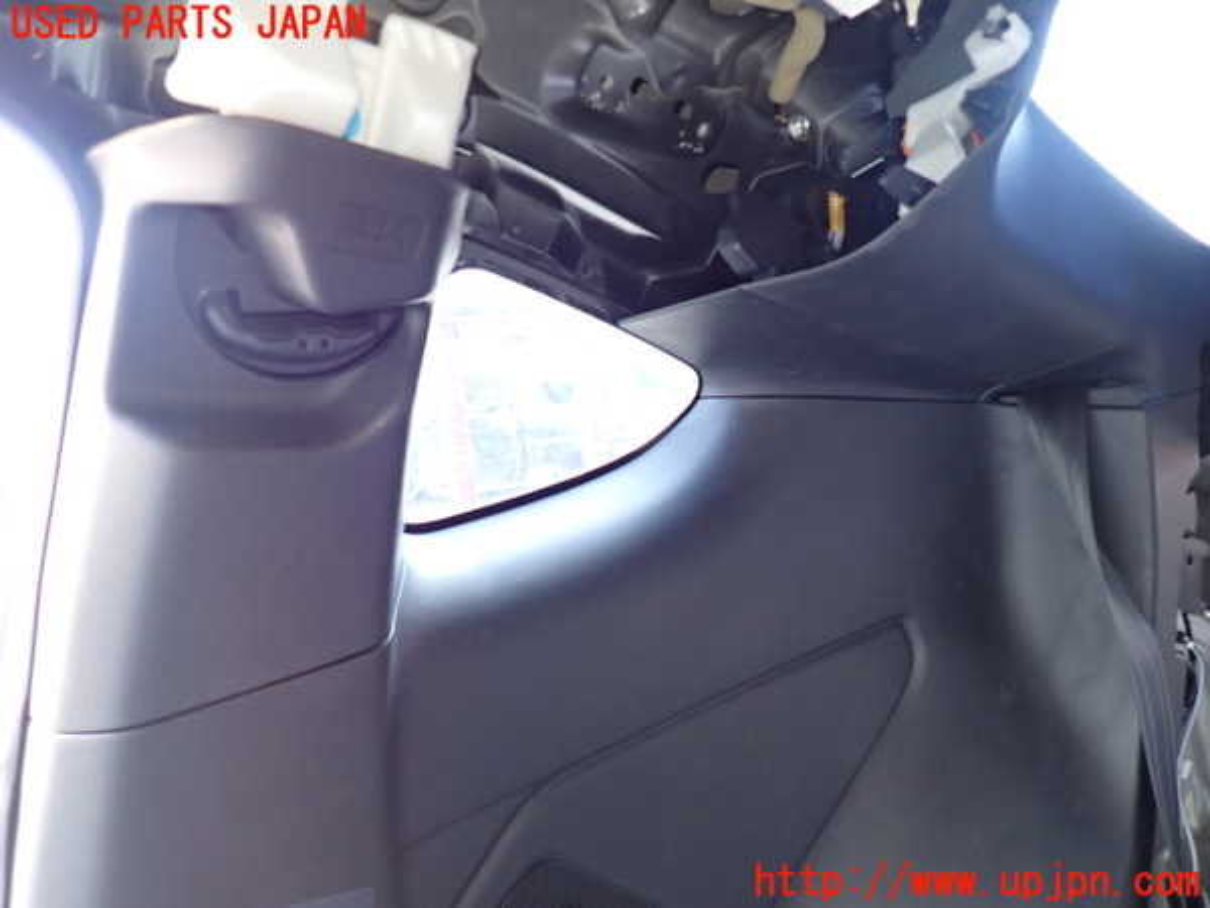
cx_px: 605
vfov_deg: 54.9
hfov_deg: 69.4
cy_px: 454
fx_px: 874
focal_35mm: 25
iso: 400
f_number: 2
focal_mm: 4.5
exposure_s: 1/30
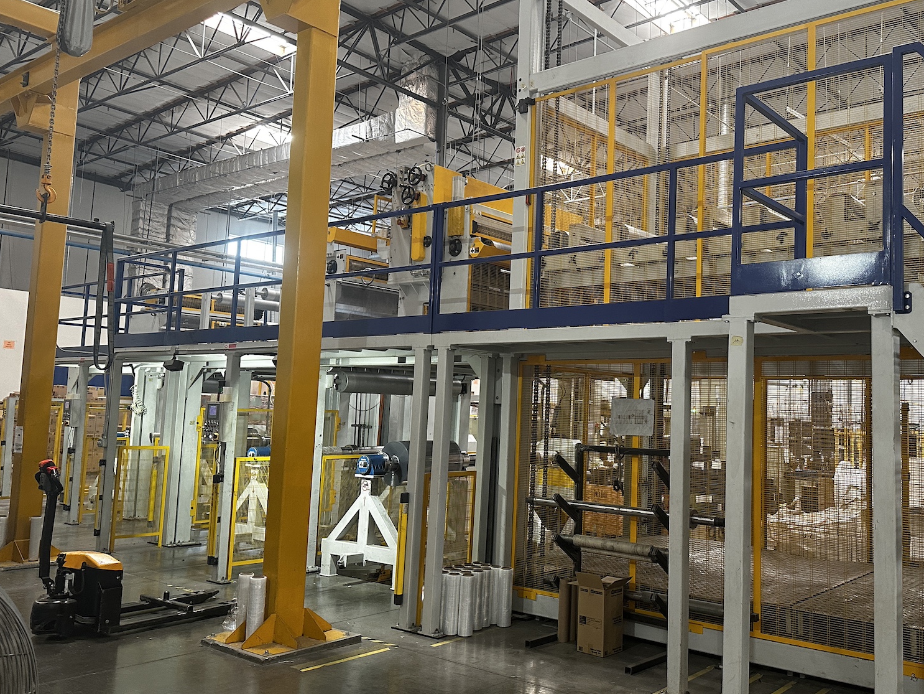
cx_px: 588
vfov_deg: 45.4
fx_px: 828
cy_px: 335
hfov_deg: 57.5
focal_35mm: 31
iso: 320
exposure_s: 1/60
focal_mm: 6.86
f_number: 1.78
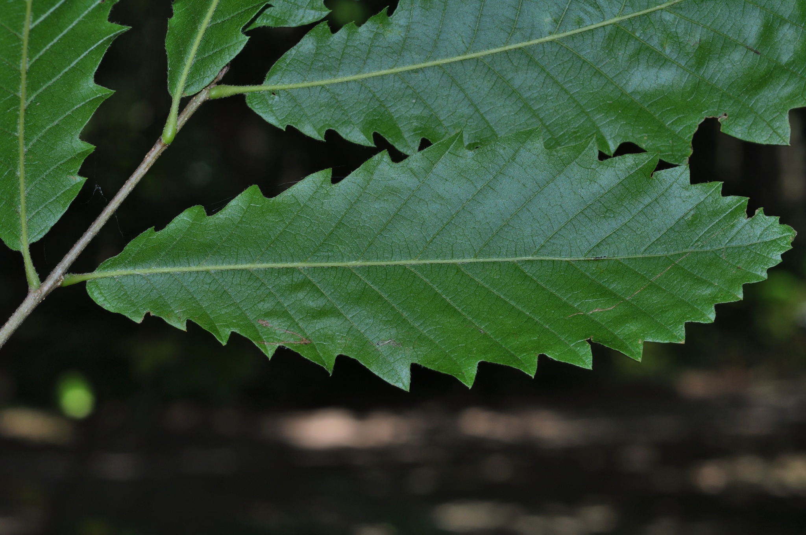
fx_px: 2012
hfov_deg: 22.6
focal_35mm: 90
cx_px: 403
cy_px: 268
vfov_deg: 15.1
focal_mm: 60
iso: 200
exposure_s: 1/60
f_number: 11
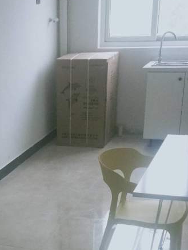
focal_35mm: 56
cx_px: 7
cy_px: 260
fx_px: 405
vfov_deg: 31.3
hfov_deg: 25.1
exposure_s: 1/33
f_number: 1.7
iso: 431
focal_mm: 3.99
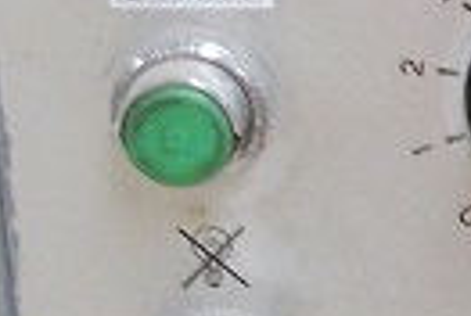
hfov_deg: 9.9
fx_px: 2649
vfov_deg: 6.8
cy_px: 47
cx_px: 705
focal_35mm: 202
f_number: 2.7
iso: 160
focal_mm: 4
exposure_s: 1/25
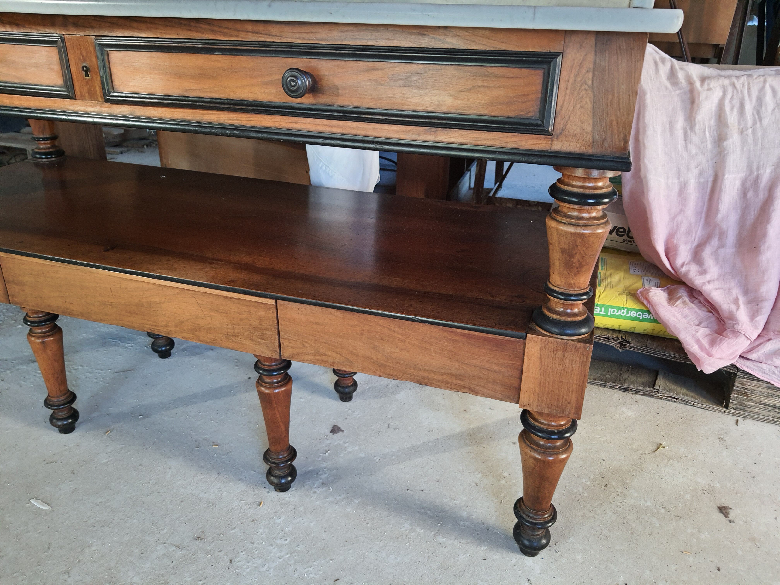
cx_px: 390
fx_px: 586
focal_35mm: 26
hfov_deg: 67.3
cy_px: 292
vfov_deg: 53.1
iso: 250
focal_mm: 4.32
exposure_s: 1/100
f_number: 1.7
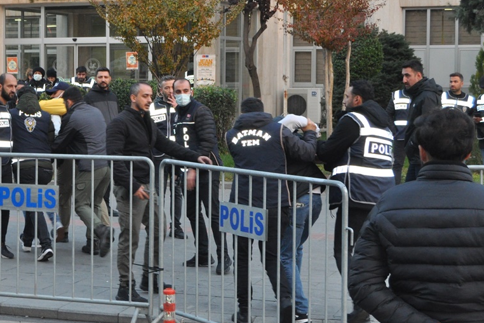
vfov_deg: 15.9
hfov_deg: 23.2
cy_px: 160
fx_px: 1156
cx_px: 70
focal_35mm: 86
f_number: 4.5
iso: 800
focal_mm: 32
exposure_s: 1/60
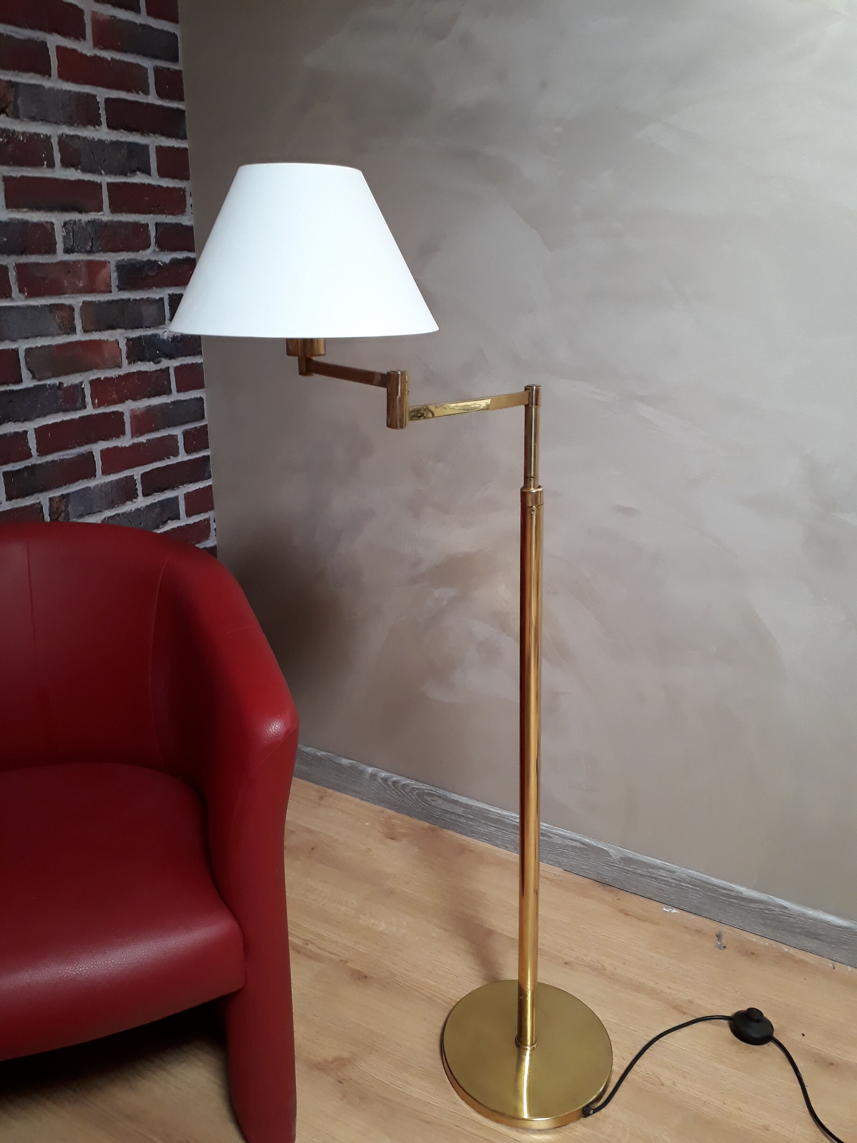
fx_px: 891
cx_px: 428
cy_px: 572
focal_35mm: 27
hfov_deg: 51.4
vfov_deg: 65.3
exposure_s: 1/33
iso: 160
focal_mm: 3.6
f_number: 1.9
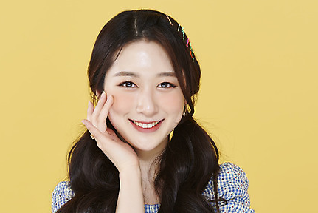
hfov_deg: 14.0
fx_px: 1290
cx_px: 146
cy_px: 142
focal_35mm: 146
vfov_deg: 9.4
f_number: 11
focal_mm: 105
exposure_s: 1/125
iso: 64
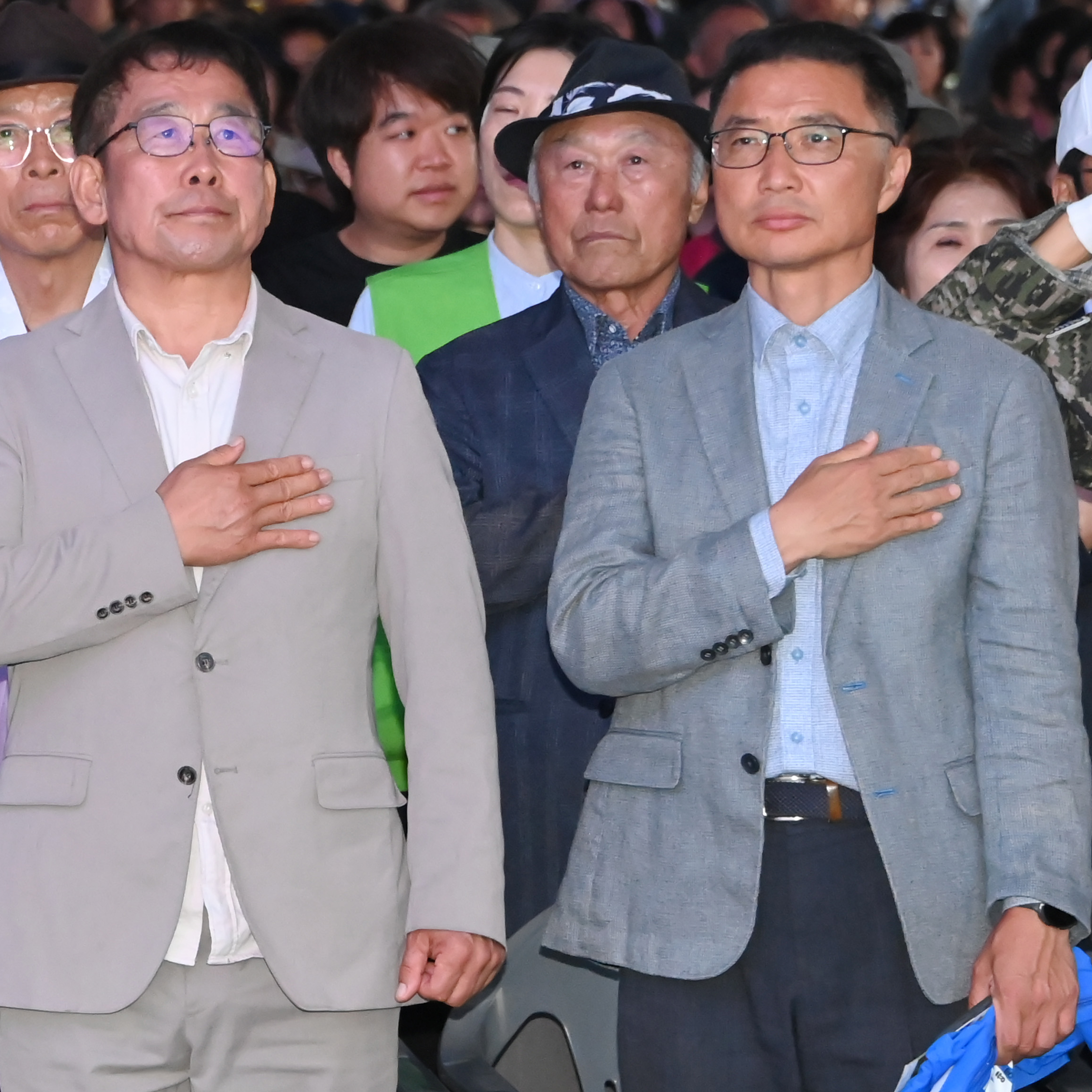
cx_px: 302
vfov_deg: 6.3
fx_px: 9886
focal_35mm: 277
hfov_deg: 6.3
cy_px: 614
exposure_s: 1/250
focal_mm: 135
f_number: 6.3
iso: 8000
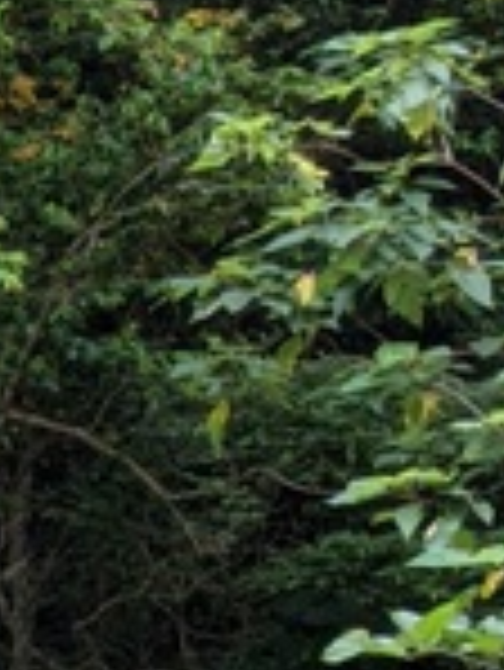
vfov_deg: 12.8
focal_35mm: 145
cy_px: 1034
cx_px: -590
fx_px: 2811
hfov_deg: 9.4
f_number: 1.73
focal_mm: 4.38
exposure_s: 1/147
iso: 43
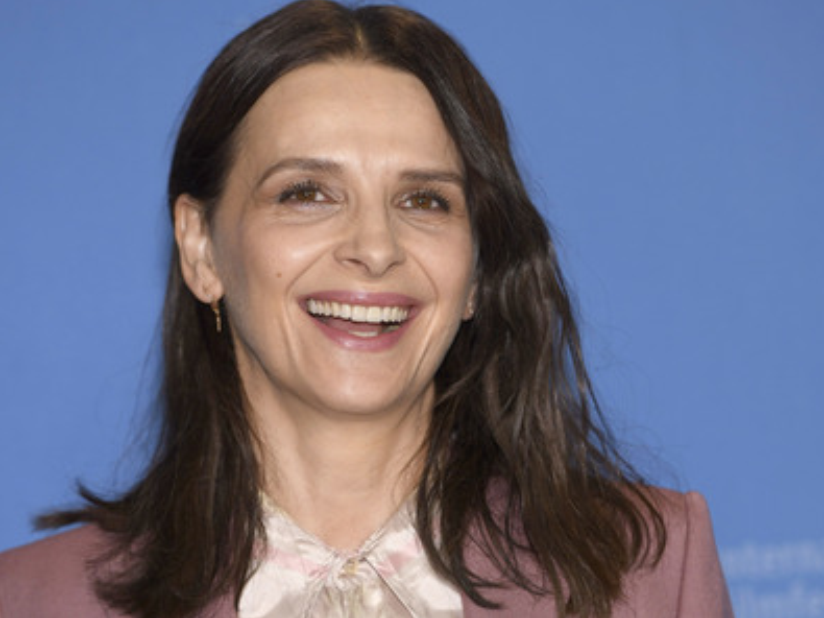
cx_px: 452
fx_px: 4045
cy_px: 307
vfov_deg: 8.7
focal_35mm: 170
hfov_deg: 11.6
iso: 800
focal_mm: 155
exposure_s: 1/500
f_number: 3.5
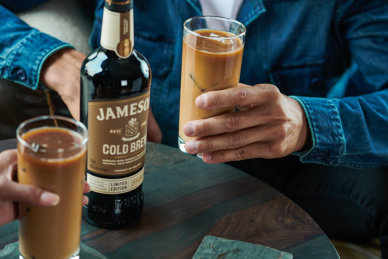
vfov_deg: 13.0
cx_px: 194
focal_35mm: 105
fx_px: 1132
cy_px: 130
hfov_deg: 19.5
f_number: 5.6
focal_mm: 105
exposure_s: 1/160
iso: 250
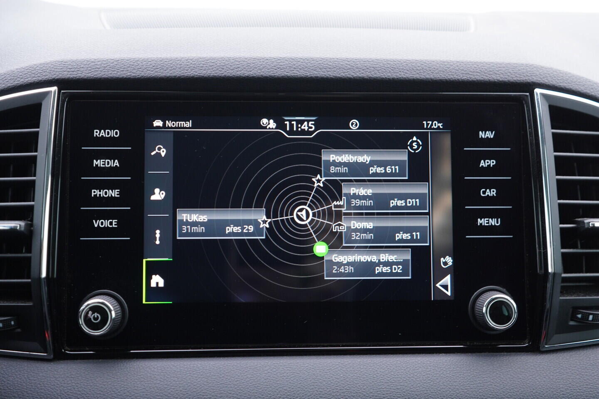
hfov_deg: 53.1
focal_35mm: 36
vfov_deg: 36.9
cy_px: 200
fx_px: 599
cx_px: 300
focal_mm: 24
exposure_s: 1/40
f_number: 2.8
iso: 320
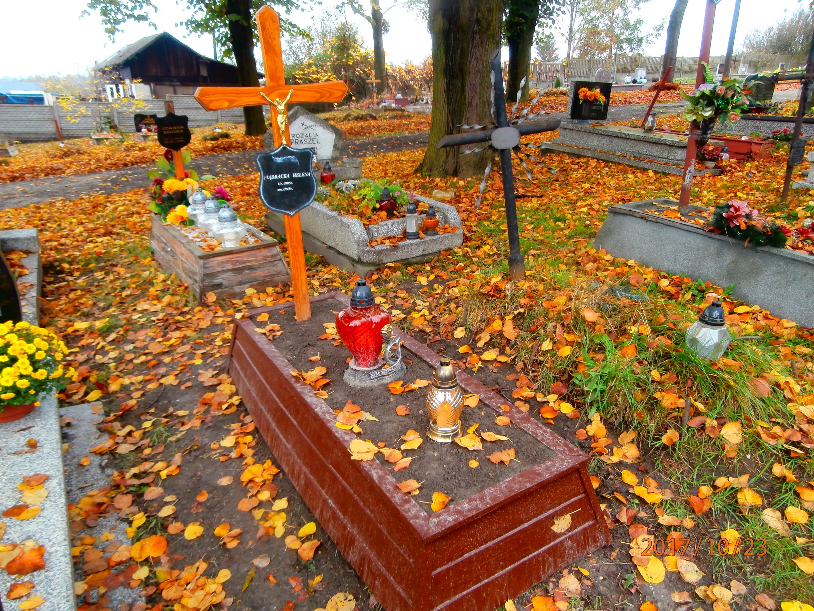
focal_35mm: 24
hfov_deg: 71.6
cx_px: 407
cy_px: 306
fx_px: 564
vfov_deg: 56.8
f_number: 3
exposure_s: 1/60
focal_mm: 4.2
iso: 100
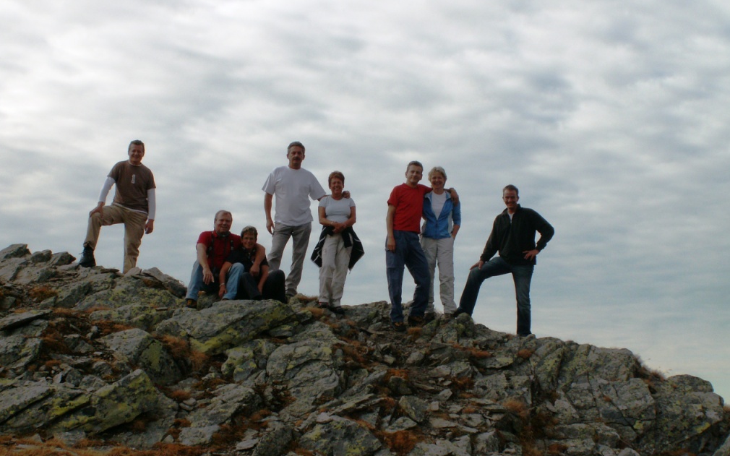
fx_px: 1432
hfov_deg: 28.6
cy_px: 253
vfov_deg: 18.1
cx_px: 364
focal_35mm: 72
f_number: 8
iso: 50
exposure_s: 1/125
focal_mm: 11.17
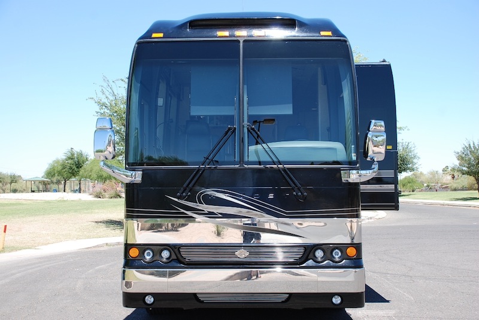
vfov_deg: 28.1
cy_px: 160
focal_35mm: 48
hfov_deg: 41.1
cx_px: 240
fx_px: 639
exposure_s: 1/160
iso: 100
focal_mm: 32
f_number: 6.3
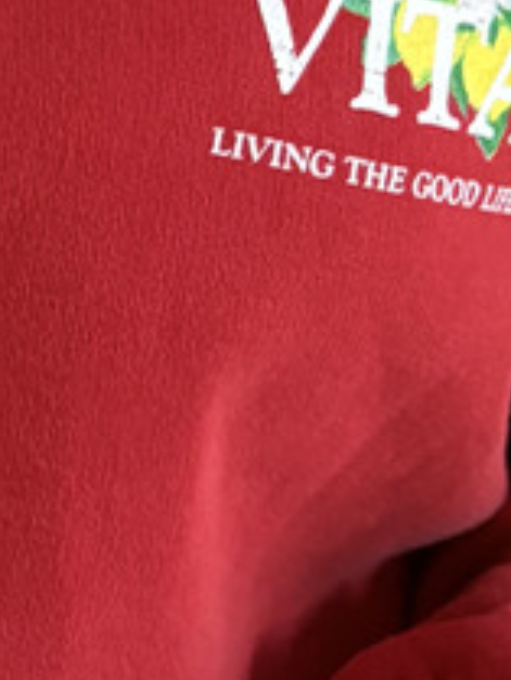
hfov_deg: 8.5
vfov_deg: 11.3
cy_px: -389
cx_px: -482
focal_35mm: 166
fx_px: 3264
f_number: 1.6
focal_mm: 5.96
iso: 500
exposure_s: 1/35
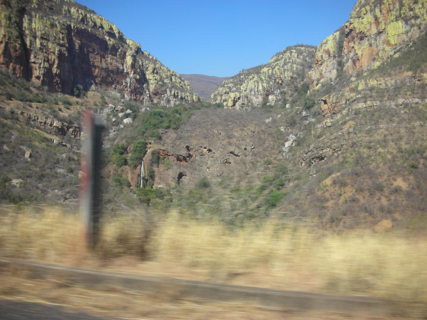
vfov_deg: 40.7
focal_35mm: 35
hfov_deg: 52.6
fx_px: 432
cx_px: 214
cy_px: 160
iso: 50
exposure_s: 1/134
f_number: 3
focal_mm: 5.8
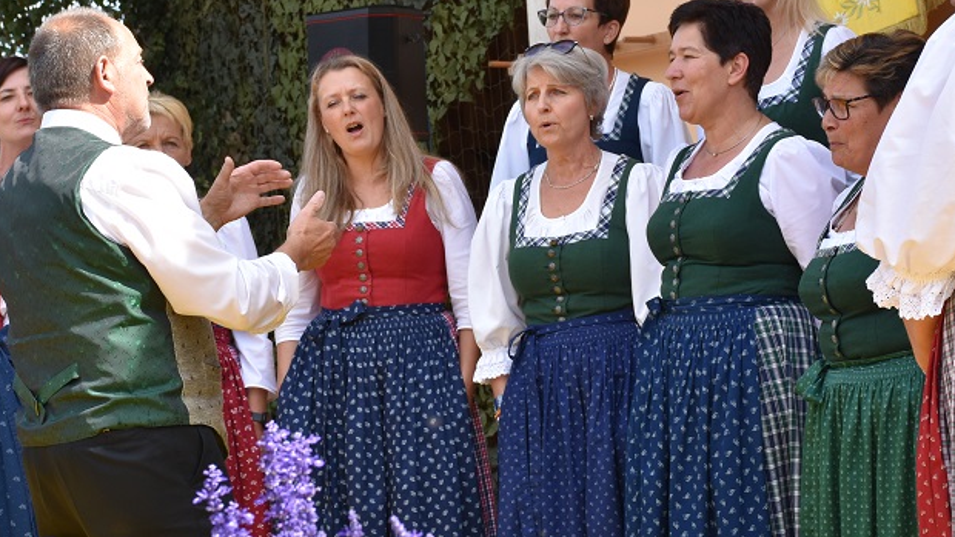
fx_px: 2887
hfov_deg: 18.8
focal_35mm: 114
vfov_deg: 10.6
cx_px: 439
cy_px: 223
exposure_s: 1/320
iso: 400
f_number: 9
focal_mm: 50
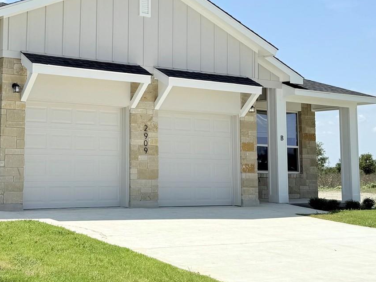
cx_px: 83
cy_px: 89
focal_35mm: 58
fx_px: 630
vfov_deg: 25.1
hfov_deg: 32.4
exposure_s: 1/7353
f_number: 1.78
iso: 80
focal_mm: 6.76
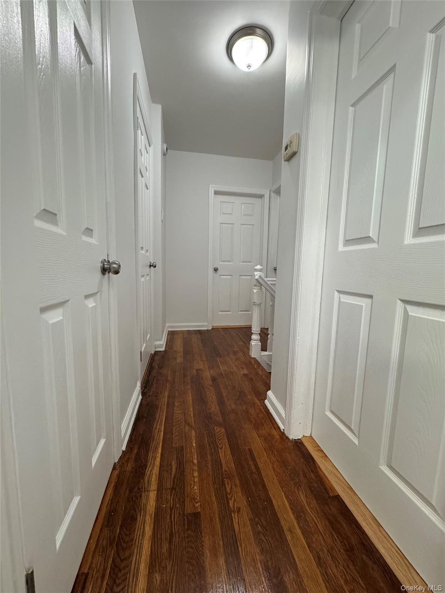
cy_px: 296
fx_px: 240
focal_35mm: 14
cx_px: 222
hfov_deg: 85.7
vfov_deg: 102.1
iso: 320
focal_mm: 2.22
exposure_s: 1/120
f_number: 2.2
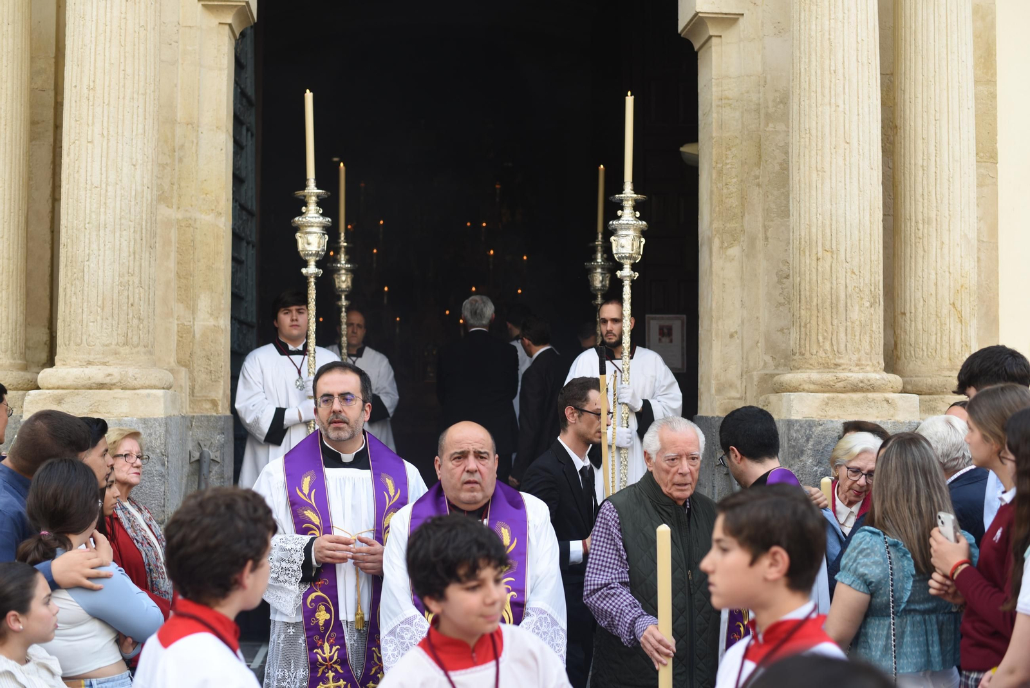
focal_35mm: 50
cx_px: 515
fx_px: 1431
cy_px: 344
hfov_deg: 39.6
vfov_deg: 27.0
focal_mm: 50
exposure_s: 1/200
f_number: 2.8
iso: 100
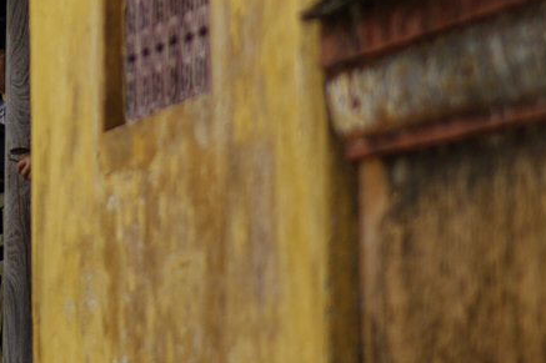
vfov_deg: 3.7
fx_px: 5640
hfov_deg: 5.5
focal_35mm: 372
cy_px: -12
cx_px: -117
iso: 100
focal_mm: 85
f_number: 1.8
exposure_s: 1/2000
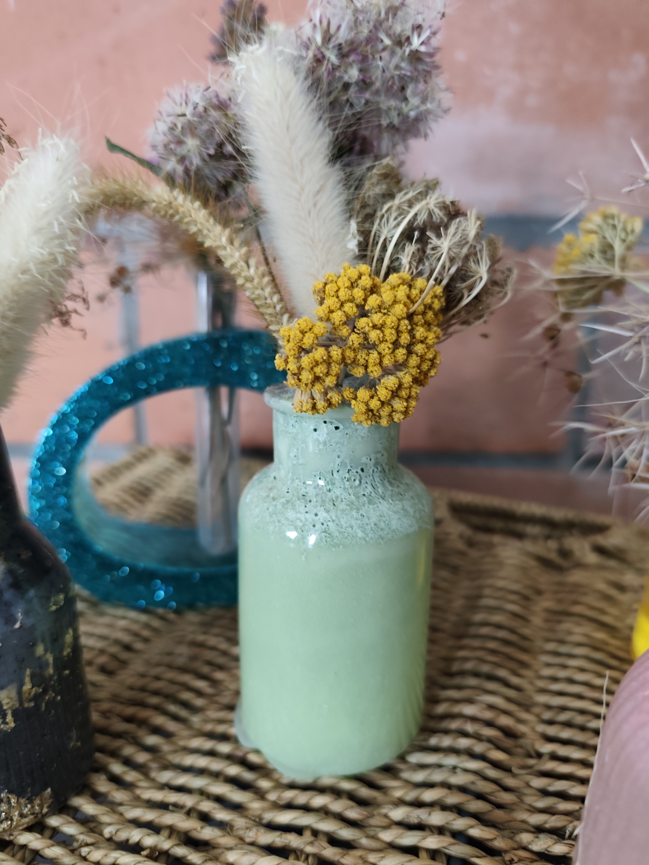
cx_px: 324
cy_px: 432
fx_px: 575
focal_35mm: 23
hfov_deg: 58.9
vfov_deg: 73.9
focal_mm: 6.19
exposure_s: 1/25
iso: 2500
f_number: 1.65
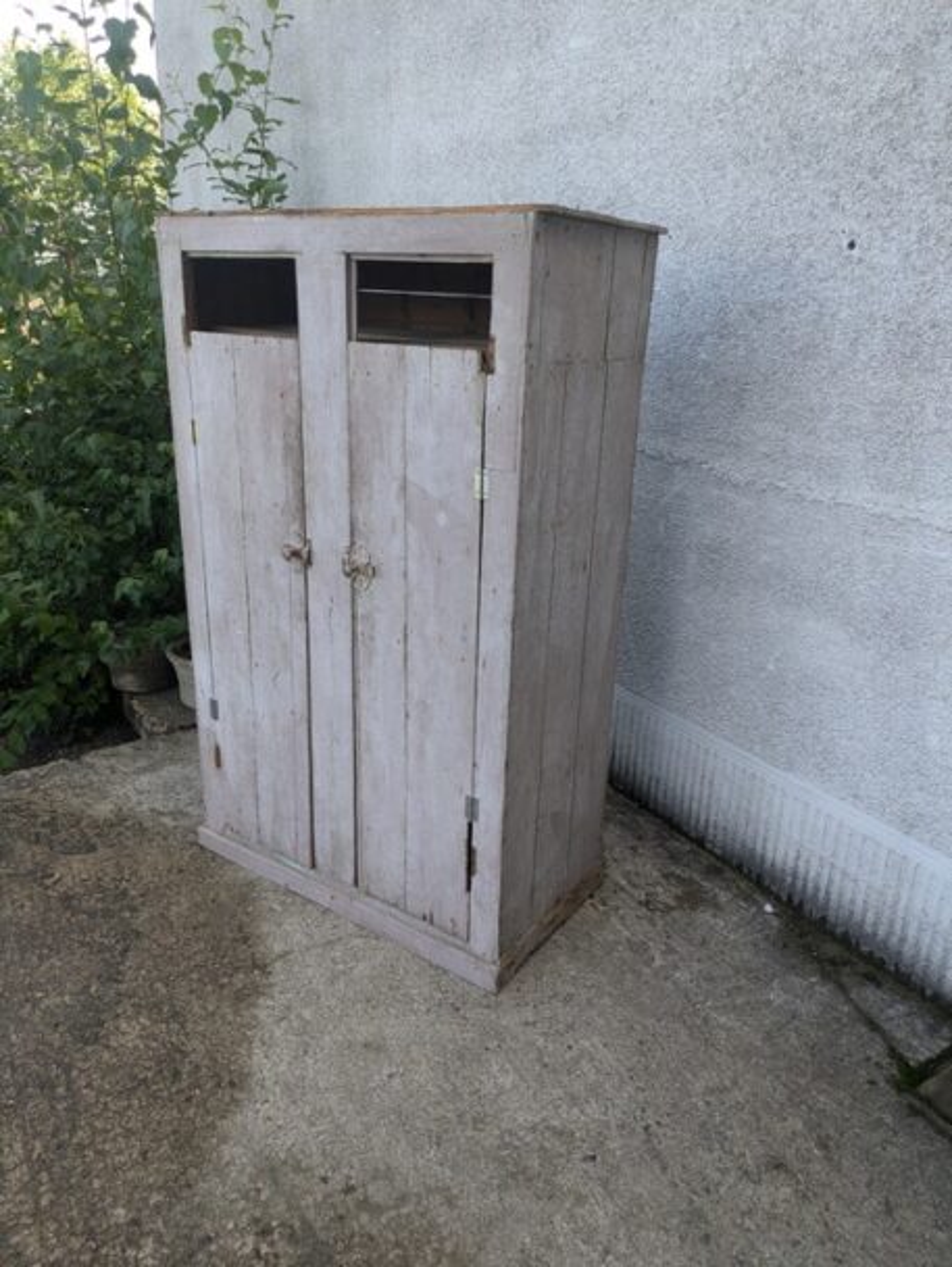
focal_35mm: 25
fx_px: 915
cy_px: 634
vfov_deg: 69.3
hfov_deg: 54.9
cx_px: 476
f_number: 1.89
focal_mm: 5.43
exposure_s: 1/263
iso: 47
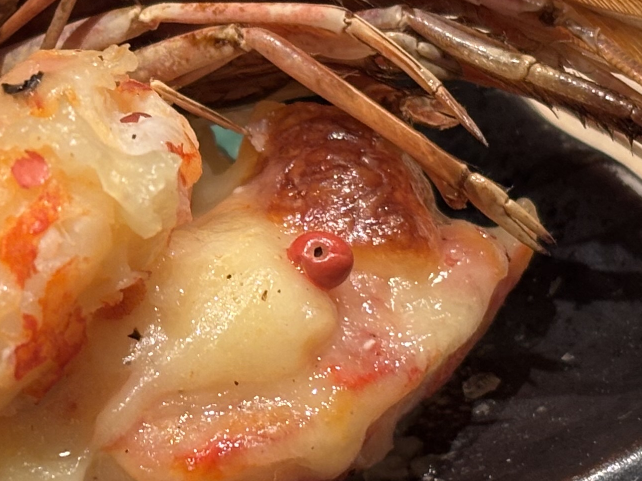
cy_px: 126
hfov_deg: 12.0
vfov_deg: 9.1
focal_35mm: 163
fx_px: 3024
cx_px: 87
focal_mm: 5.96
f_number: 1.6
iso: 80
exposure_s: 1/50
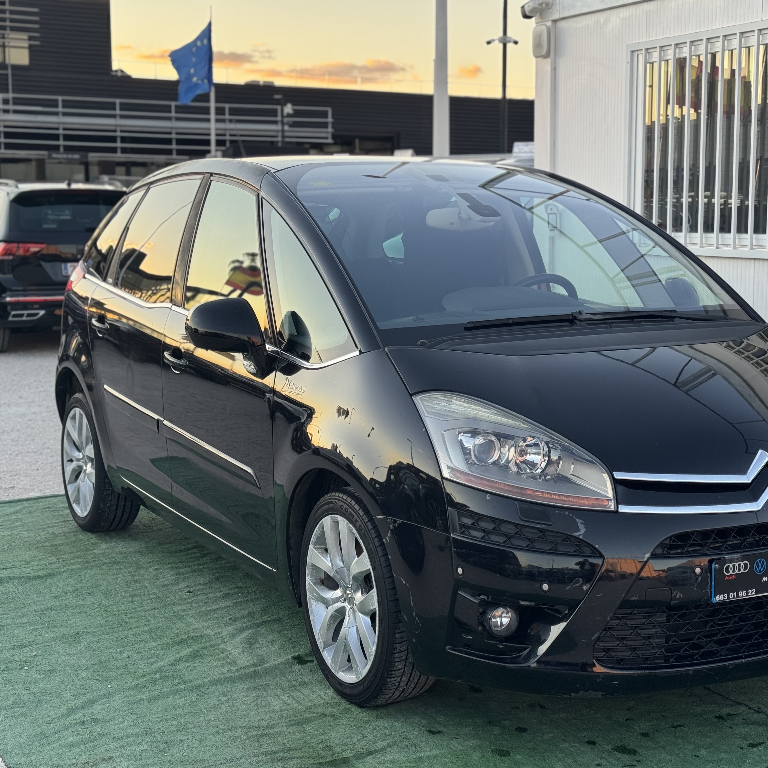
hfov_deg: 29.9
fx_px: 1431
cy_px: 383
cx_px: 486
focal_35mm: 57
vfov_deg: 30.0
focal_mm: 6.76
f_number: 1.78
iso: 50
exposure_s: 1/194
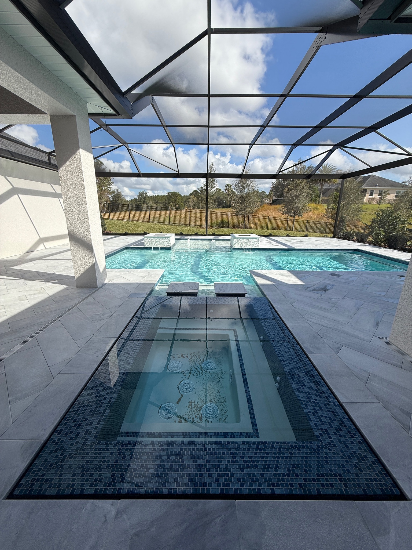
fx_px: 222
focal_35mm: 14
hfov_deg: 85.7
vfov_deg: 102.1
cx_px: 206
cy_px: 275
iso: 50
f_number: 2.2
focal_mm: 2.22
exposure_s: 1/1145
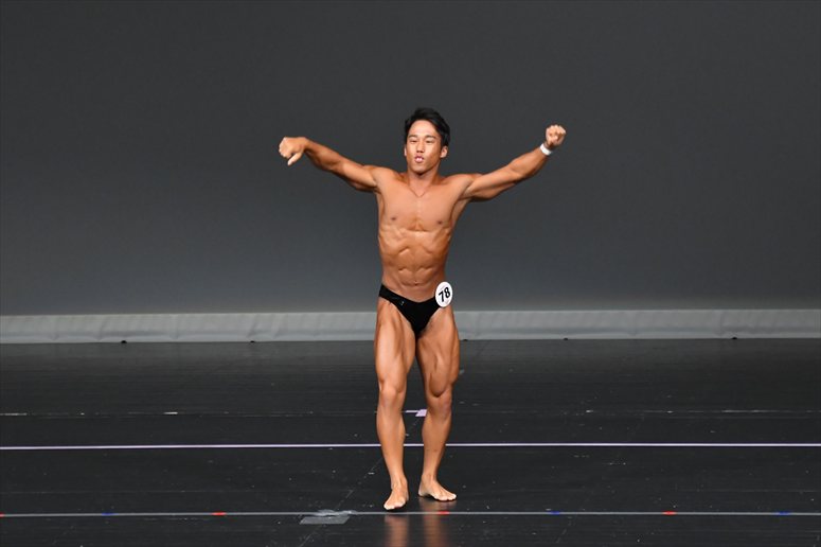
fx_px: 6496
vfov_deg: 4.8
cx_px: 410
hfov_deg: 7.2
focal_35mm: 285
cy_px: 274
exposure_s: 1/400
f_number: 5.6
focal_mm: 190
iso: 4000
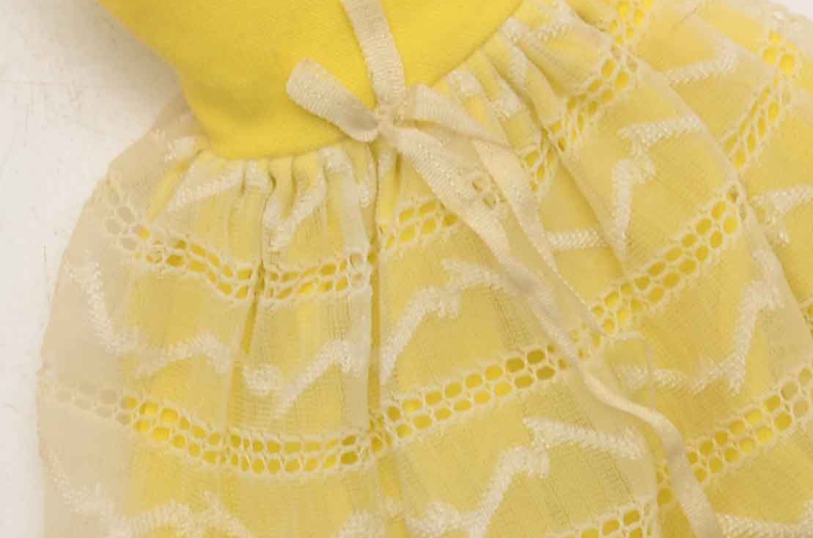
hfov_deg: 10.1
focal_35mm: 200
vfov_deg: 6.8
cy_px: -84
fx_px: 4506
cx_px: -317
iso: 100
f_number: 25
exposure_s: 1/160
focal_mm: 30
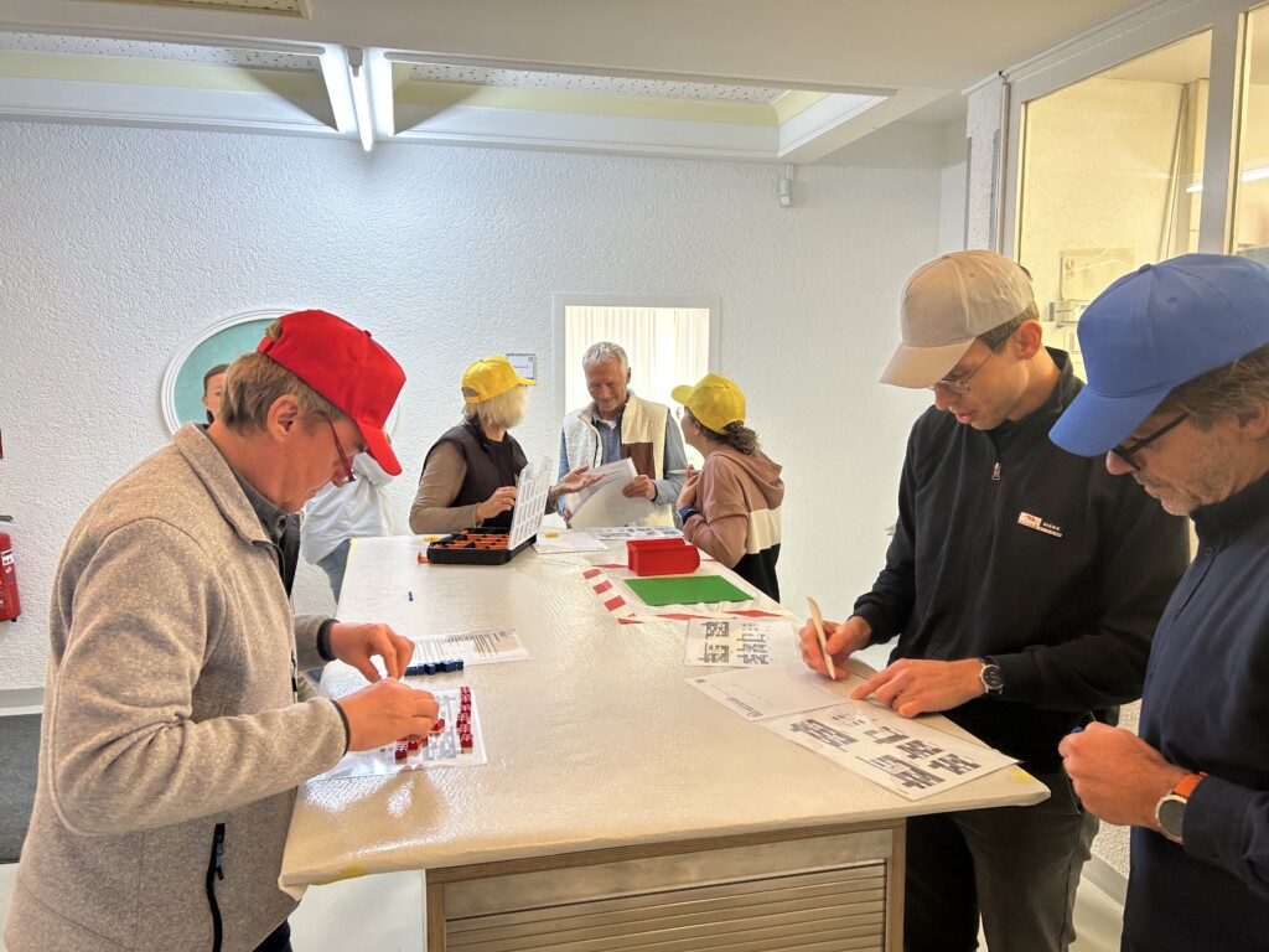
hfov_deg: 67.3
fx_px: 953
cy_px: 476
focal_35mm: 26
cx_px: 634
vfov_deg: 53.1
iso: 80
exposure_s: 1/50
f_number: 1.5
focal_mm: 5.7
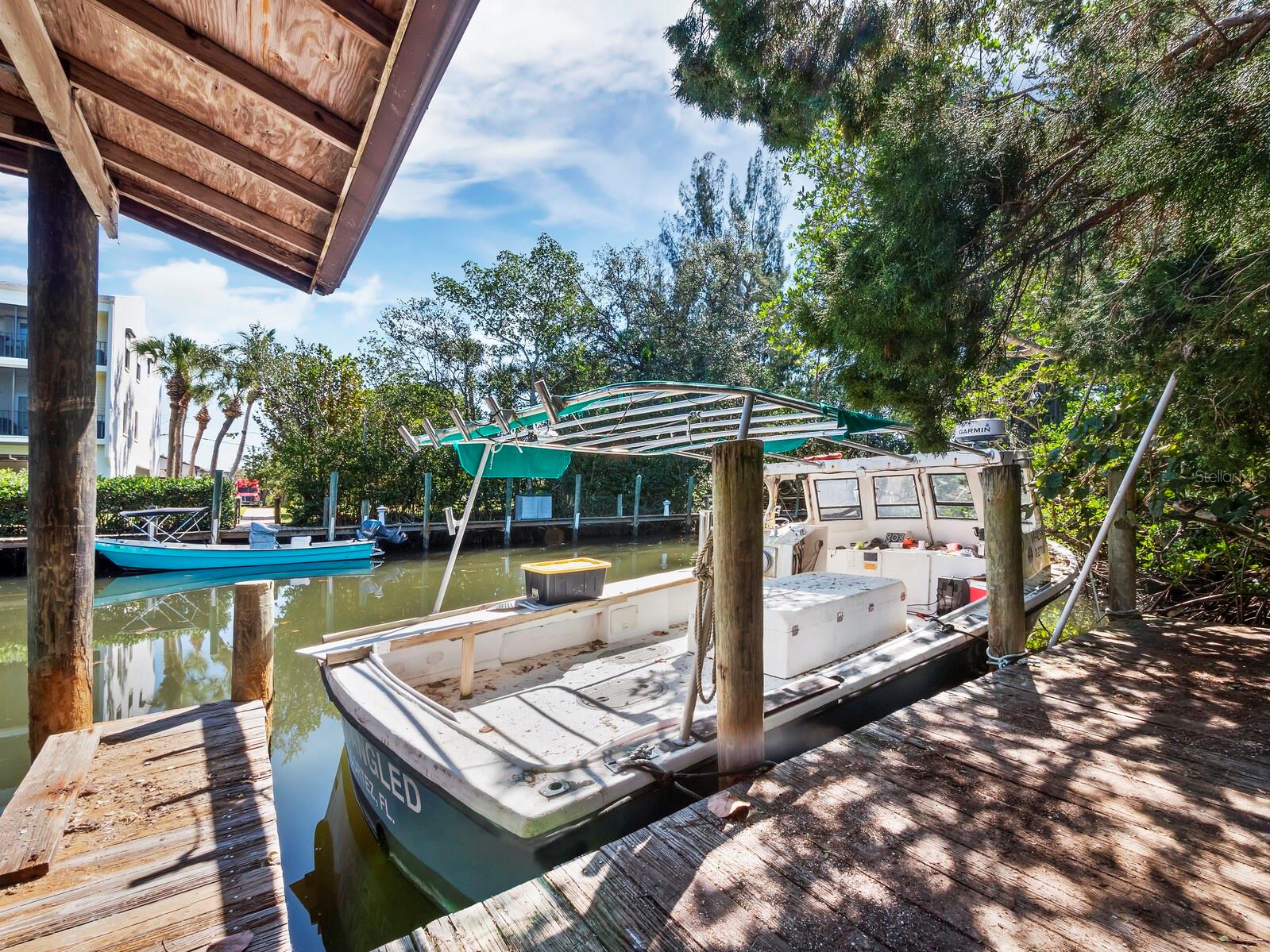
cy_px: 476
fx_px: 514
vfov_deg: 85.7
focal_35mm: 14
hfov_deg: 102.1
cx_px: 635
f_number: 10
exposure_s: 1/80
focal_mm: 7
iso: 400
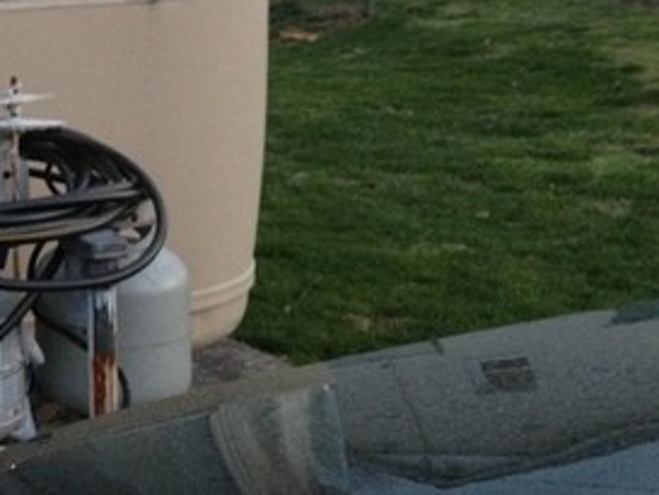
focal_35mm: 82
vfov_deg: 17.6
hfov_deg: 22.3
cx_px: -87
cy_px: -7
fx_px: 1562
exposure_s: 1/20
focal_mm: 4.28
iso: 200
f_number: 2.4
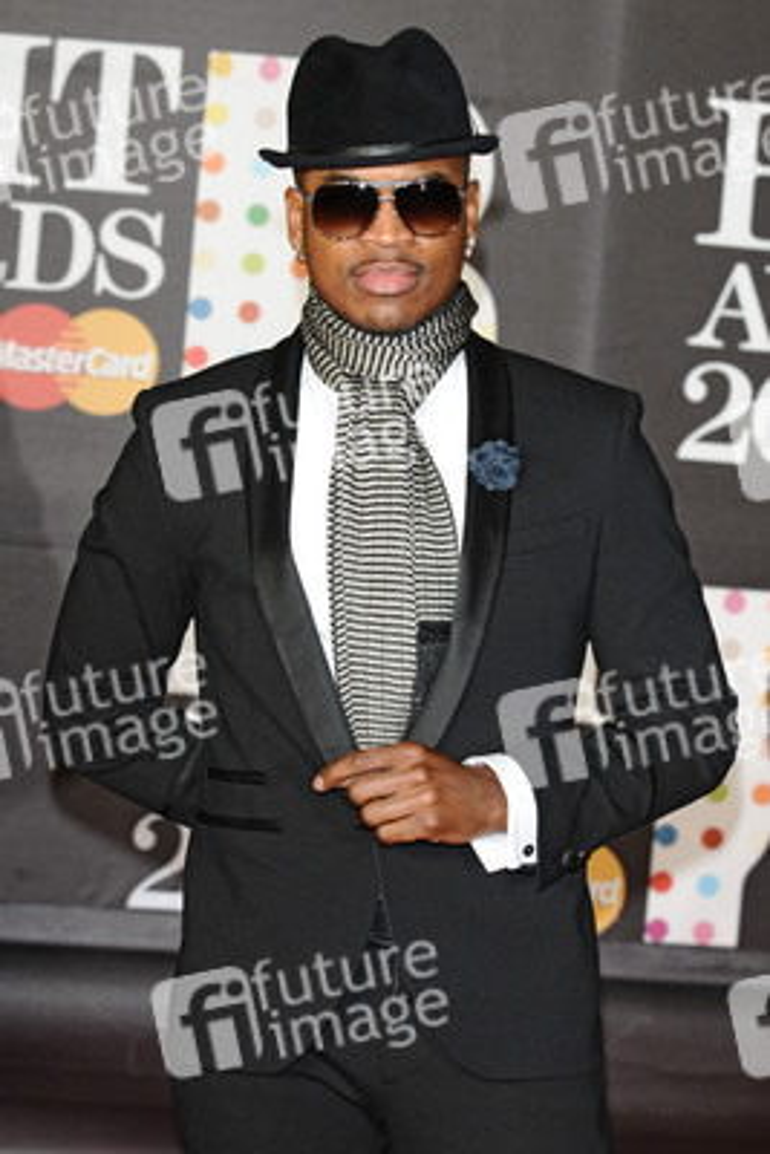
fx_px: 3846
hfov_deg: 11.4
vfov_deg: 17.1
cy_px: 577
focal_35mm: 120
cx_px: 385
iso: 320
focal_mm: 80
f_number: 4.5
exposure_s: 1/160
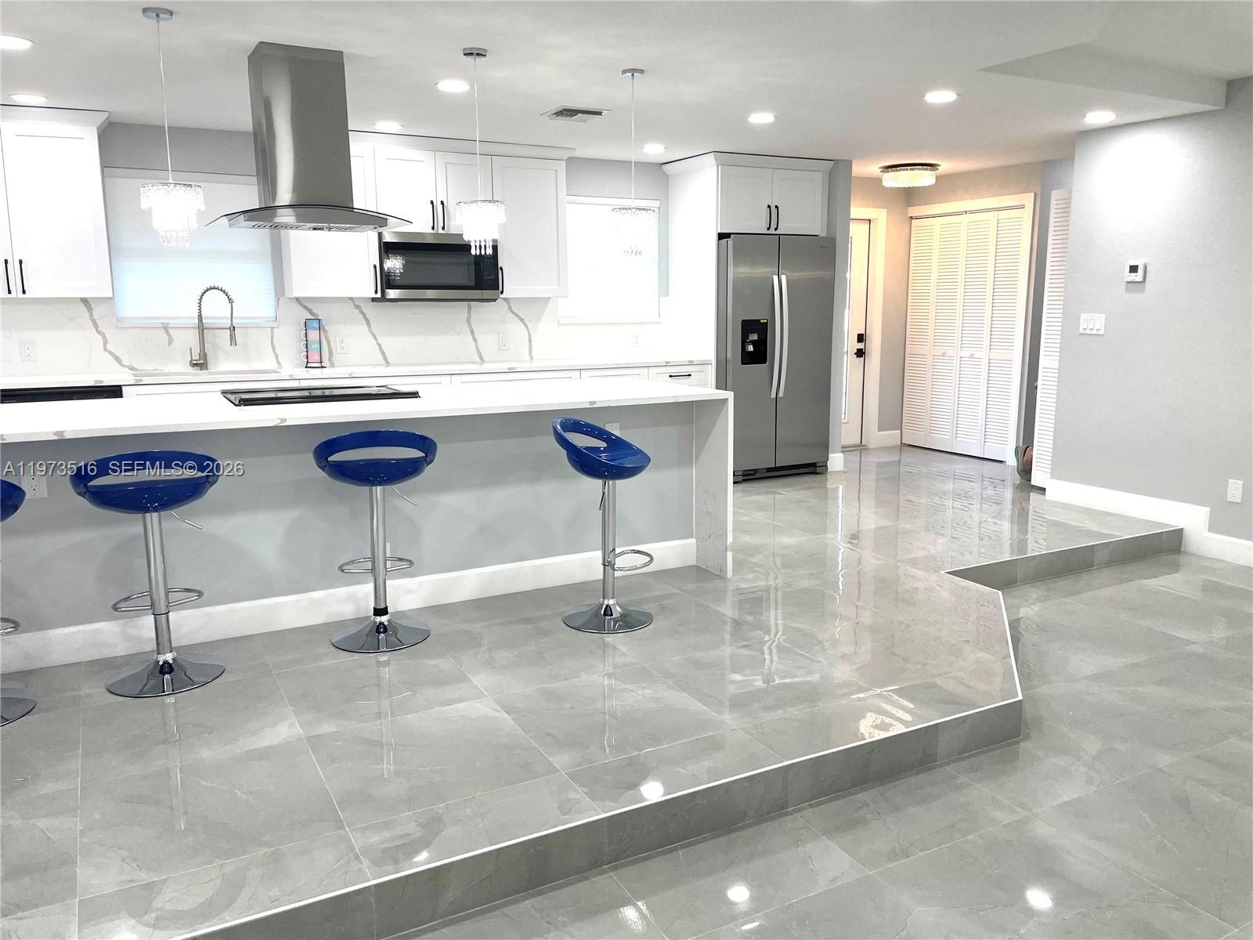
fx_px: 941
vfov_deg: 53.1
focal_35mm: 26
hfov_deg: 67.3
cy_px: 470
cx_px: 626
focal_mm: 4.2
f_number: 1.6
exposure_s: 1/120
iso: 50
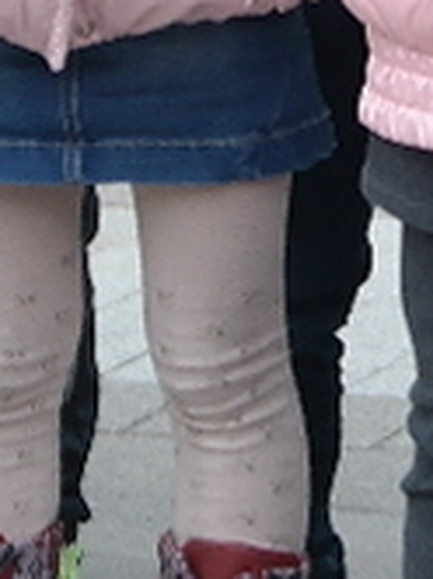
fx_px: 8879
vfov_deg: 3.6
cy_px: -1301
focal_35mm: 531
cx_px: 1114
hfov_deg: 2.8
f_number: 4.5
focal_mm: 35
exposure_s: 1/60
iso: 200
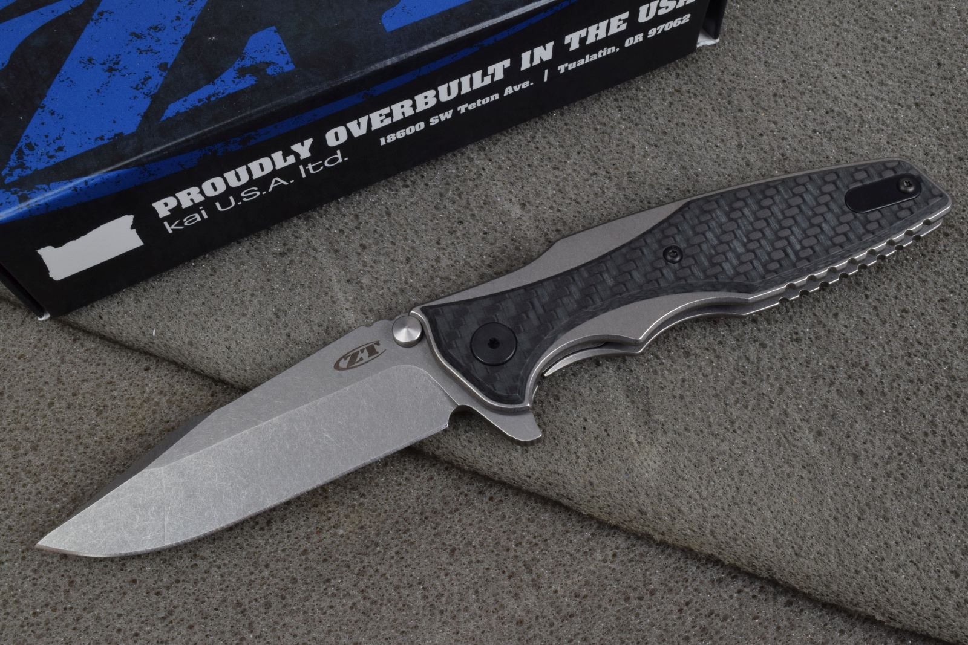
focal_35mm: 40
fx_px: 1089
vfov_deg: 33.0
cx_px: 484
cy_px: 322
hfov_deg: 47.9
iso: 500
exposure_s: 1/8
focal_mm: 27
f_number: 25
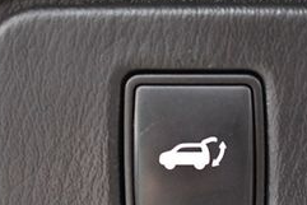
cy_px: 194
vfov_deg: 8.9
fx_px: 1314
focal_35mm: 154
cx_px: 233
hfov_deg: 13.3
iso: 5600
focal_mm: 29
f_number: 4.2
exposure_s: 1/60
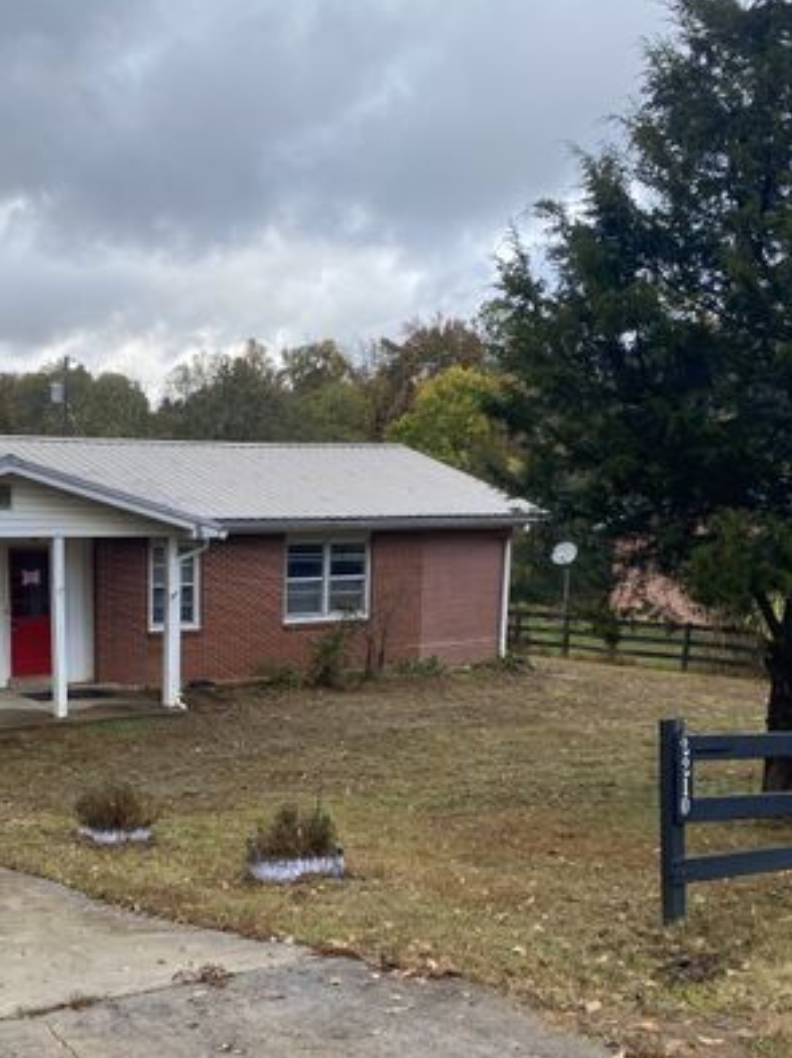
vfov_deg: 42.2
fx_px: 1344
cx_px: 242
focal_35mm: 44
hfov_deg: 32.5
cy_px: 734
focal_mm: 4.25
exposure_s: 1/654
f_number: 1.8
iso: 32
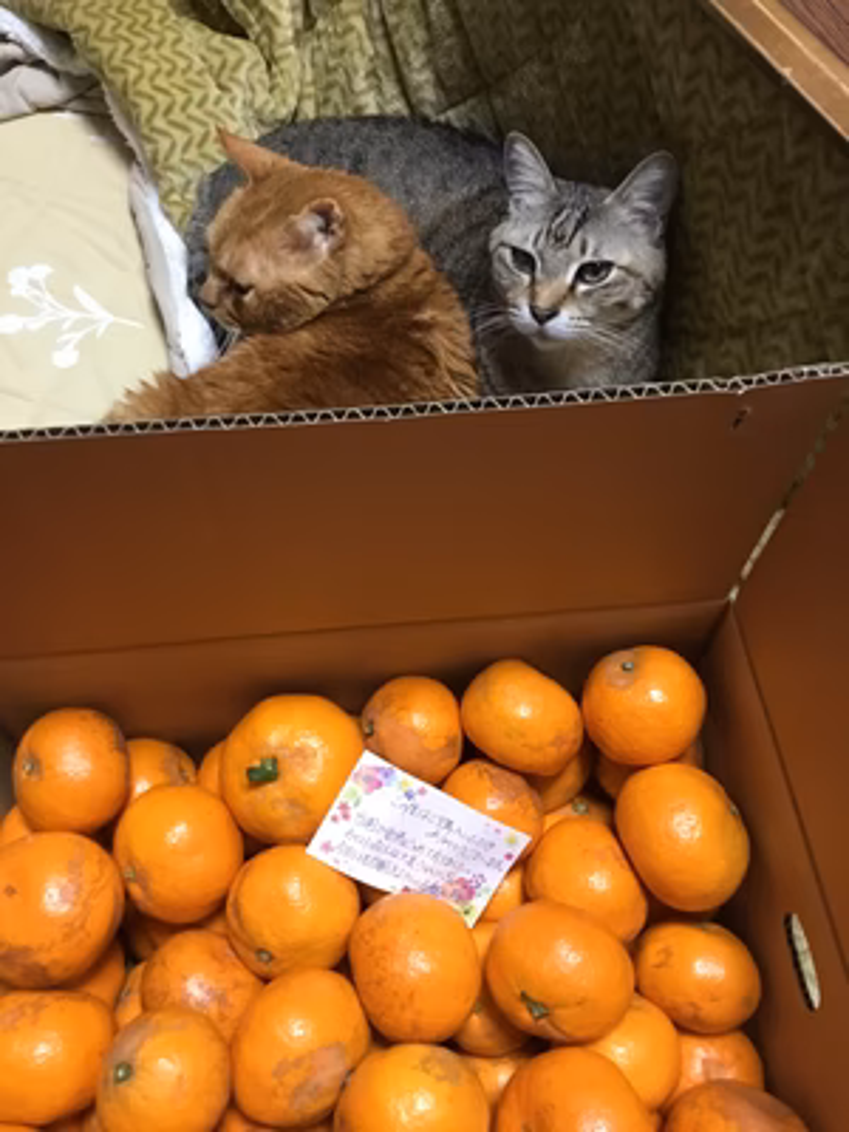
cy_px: 566
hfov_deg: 45.4
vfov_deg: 58.4
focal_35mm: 31
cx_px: 424
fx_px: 1014
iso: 200
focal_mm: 3.3
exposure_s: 1/24
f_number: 2.4
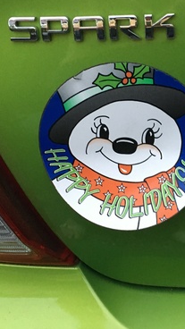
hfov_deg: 21.5
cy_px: 134
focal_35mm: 55
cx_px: 157
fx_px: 480
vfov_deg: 37.7
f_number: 2.2
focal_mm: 4.15
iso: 160
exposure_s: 1/30
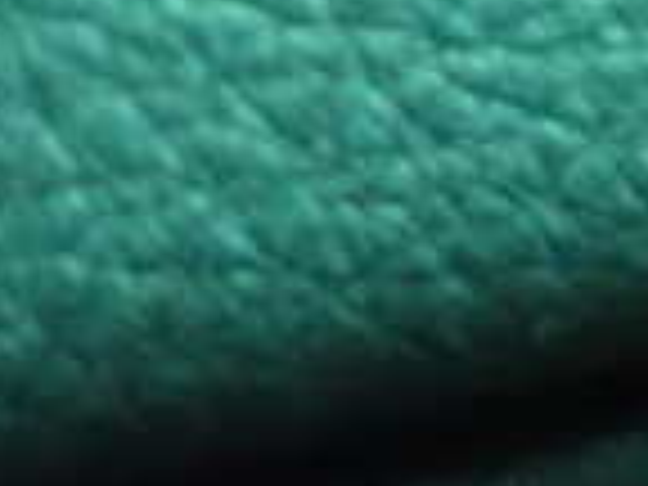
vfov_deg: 11.7
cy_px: 472
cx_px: 1246
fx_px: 2340
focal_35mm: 125
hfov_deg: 13.7
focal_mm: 5.5
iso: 1600
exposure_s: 1/40
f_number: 2.3
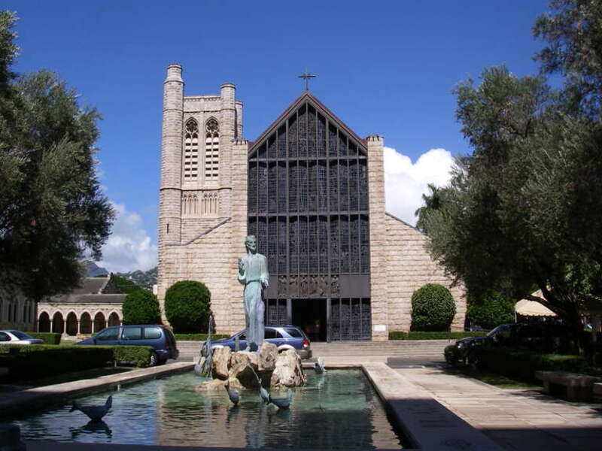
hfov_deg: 49.0
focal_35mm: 38
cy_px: 226
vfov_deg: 37.7
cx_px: 301
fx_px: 661
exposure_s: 1/400
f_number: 6.6
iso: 80
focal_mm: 6.3
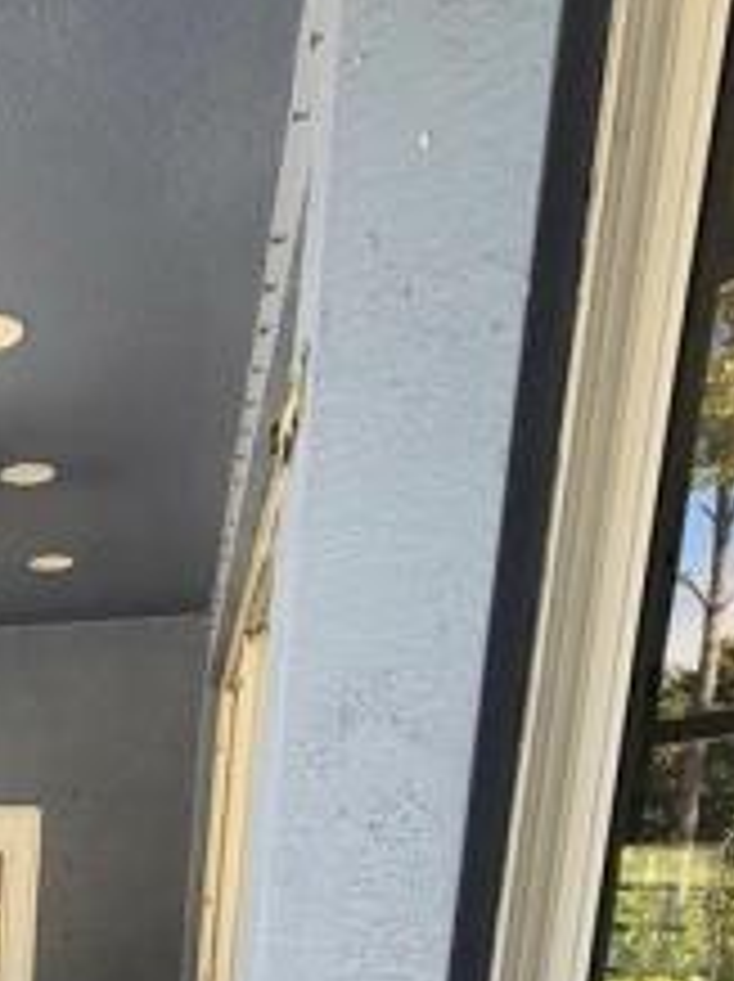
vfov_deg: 34.2
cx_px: -261
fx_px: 1218
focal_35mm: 43
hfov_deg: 27.1
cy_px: 1210
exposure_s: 1/60.2
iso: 64
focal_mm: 1.74
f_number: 2.2
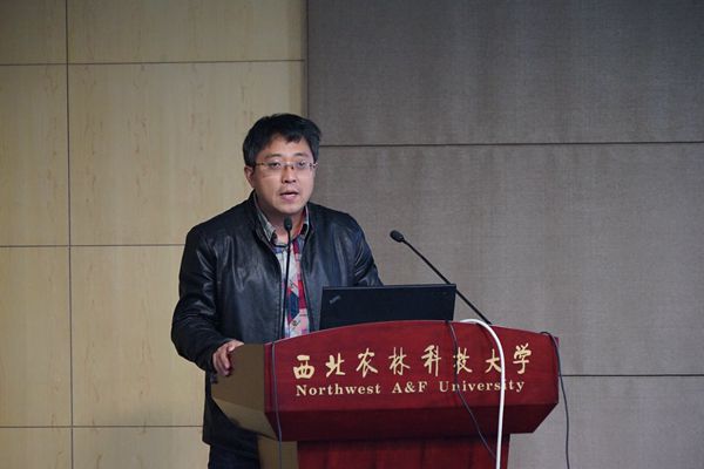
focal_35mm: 139
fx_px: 2718
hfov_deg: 14.8
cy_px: 234
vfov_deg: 9.9
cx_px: 352
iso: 6400
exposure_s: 1/60
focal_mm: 139
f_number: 6.3
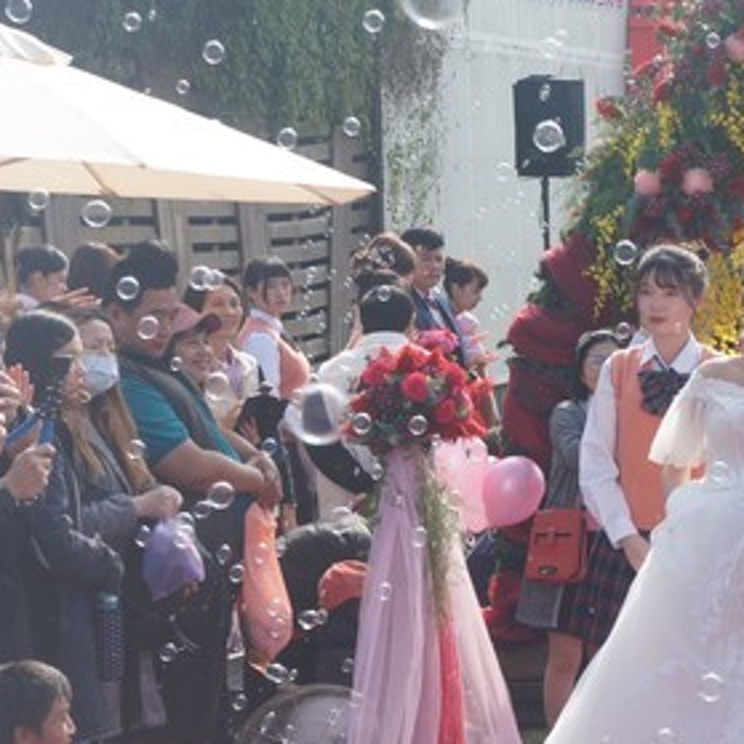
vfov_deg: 11.6
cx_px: 632
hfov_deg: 11.5
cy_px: 407
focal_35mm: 151
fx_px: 3670
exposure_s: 1/320
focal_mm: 55
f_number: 8
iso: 200
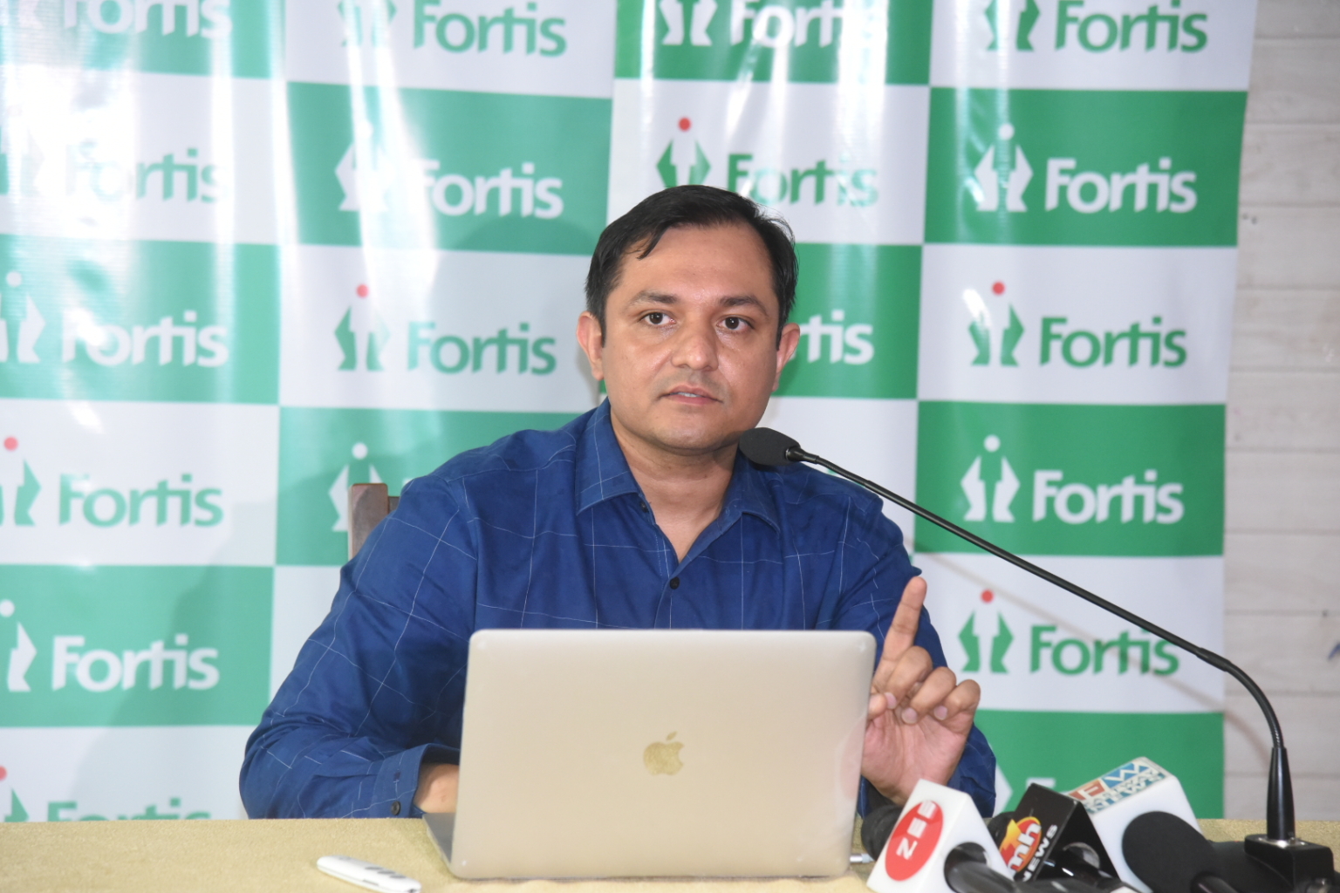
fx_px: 4169
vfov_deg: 12.2
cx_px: 670
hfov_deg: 18.3
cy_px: 446
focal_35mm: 112
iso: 4000
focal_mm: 112
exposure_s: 1/125
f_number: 5.6
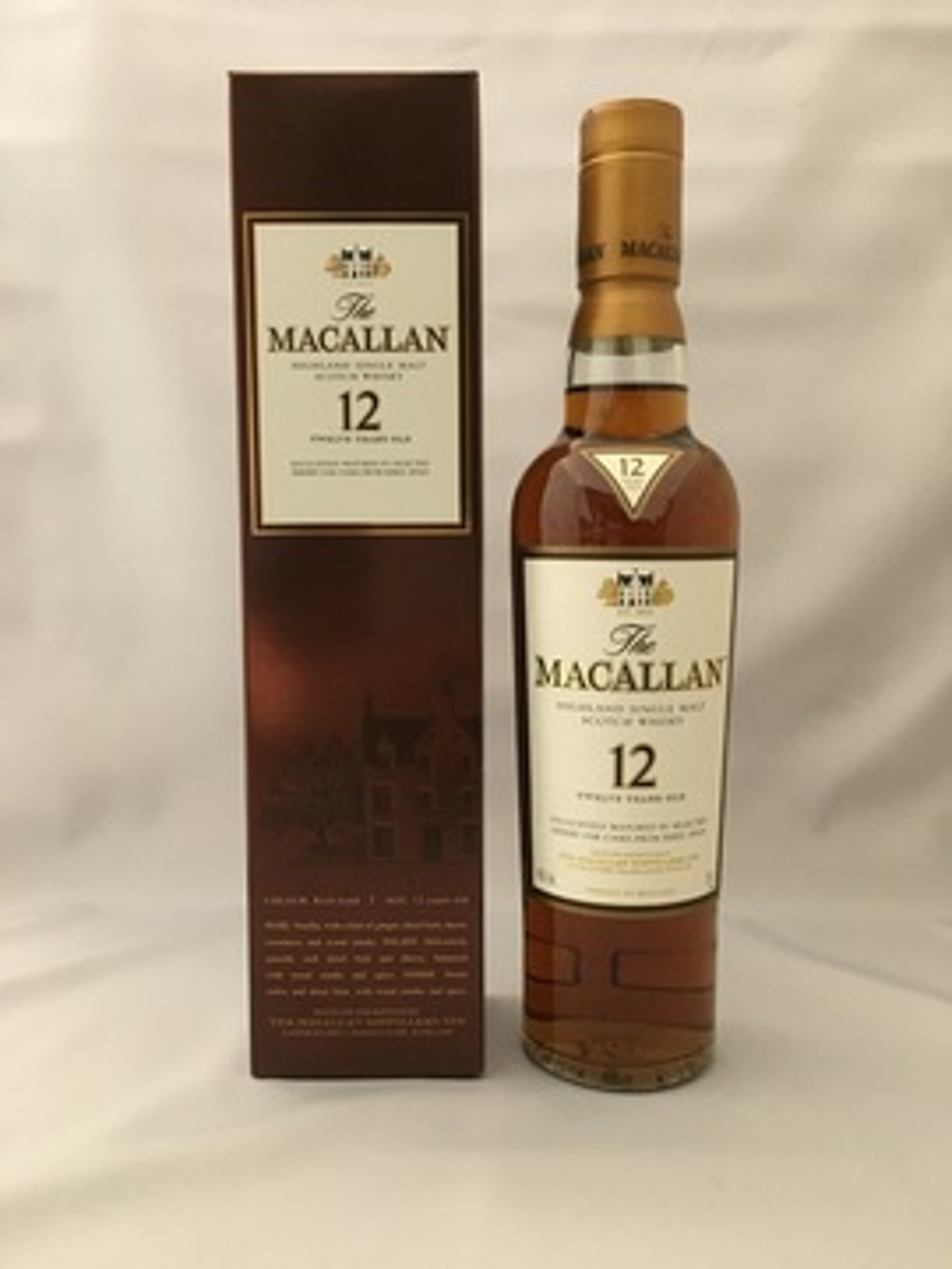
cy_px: 634
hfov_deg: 48.2
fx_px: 1063
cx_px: 476
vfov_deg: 61.7
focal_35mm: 29
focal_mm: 4.15
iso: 250
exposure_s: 1/15
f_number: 2.2
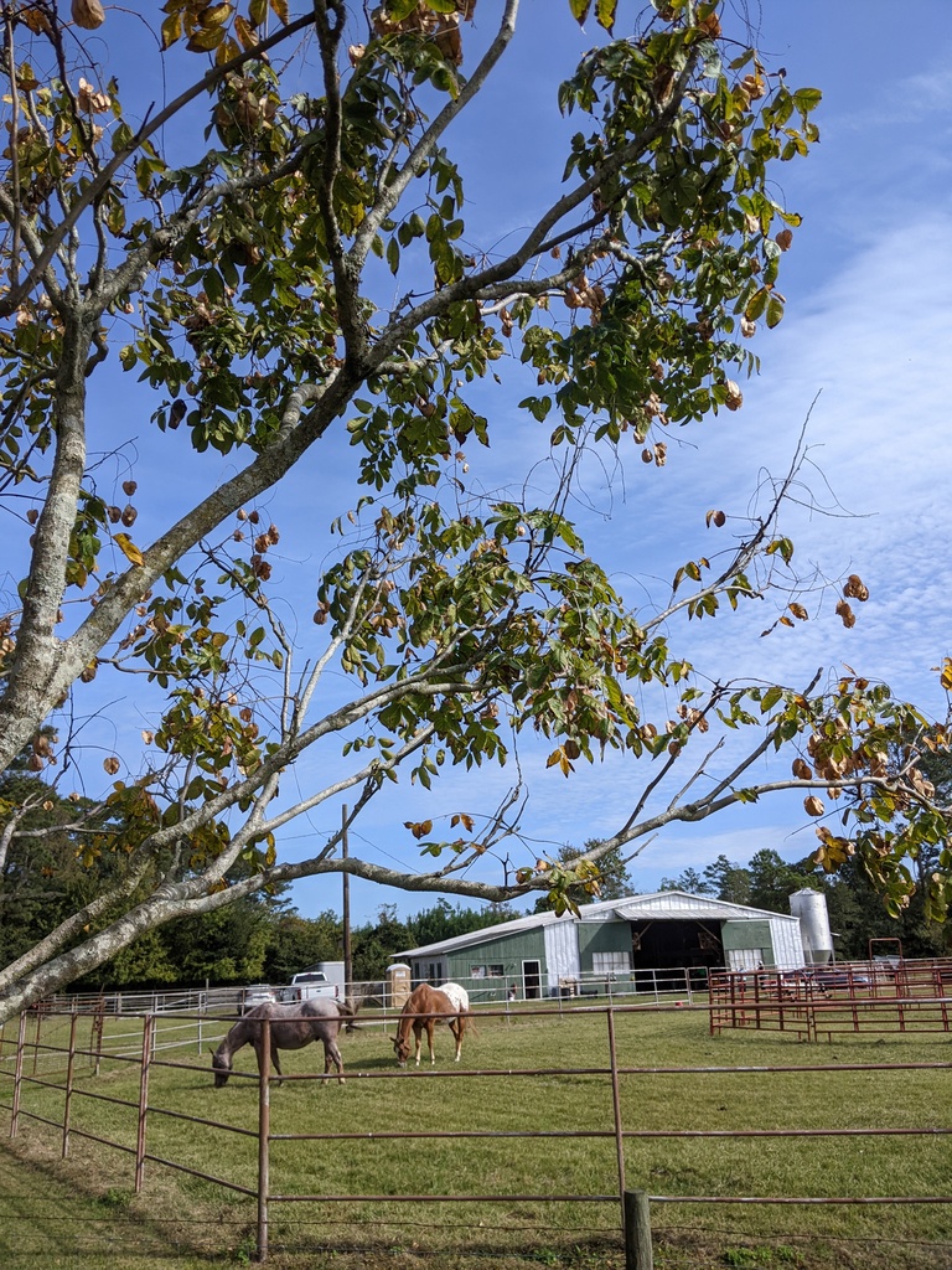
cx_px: 476
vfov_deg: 65.3
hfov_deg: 51.4
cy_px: 635
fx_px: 990
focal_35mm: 27
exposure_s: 1/3356
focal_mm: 4.44
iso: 62
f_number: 1.8
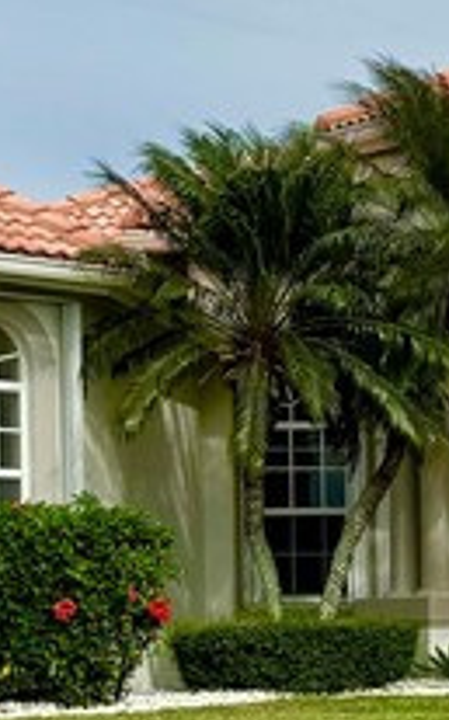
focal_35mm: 126
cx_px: 901
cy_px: 602
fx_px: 2472
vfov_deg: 16.4
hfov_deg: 9.7
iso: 80
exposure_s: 1/7092
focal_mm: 6.86
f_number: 1.78
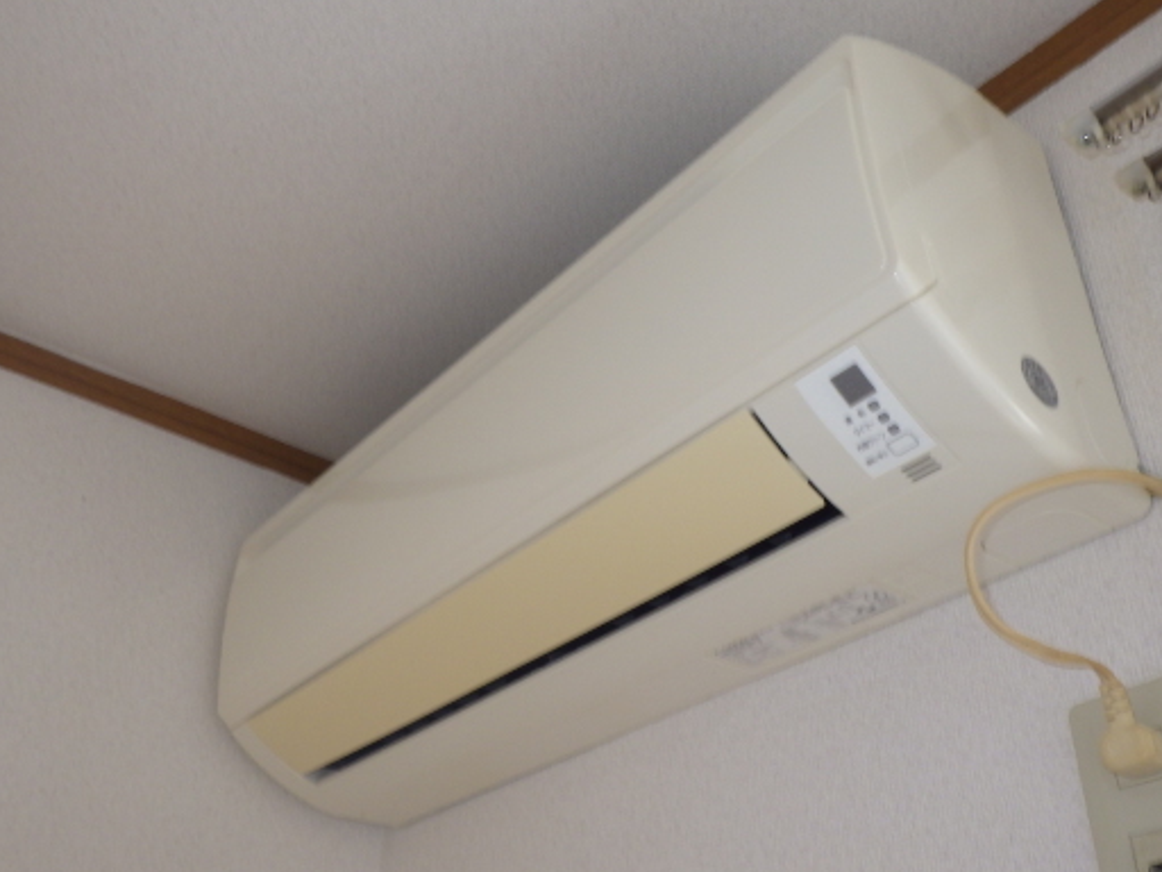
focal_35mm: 35
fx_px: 1175
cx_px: 613
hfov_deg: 52.6
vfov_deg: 40.7
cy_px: 422
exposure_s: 1/45
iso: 160
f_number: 3.5
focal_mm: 5
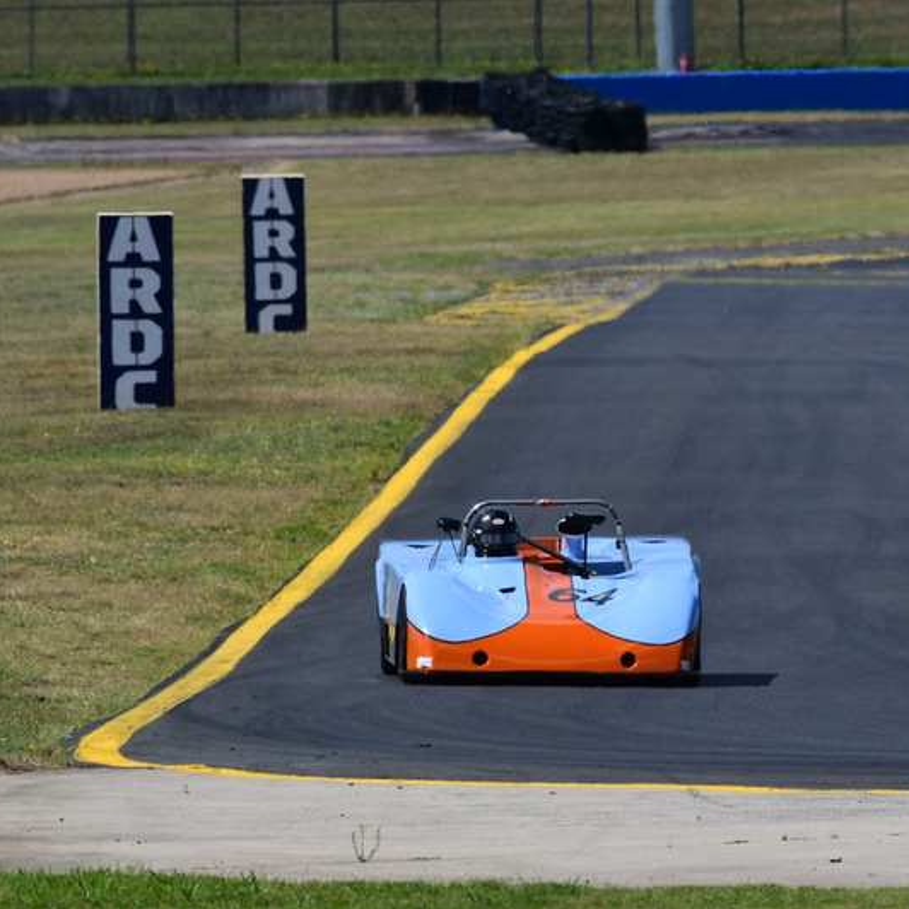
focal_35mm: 959
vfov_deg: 1.8
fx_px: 28491
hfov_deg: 1.8
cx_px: 625
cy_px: 454
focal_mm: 500
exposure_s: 1/640
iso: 320
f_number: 13
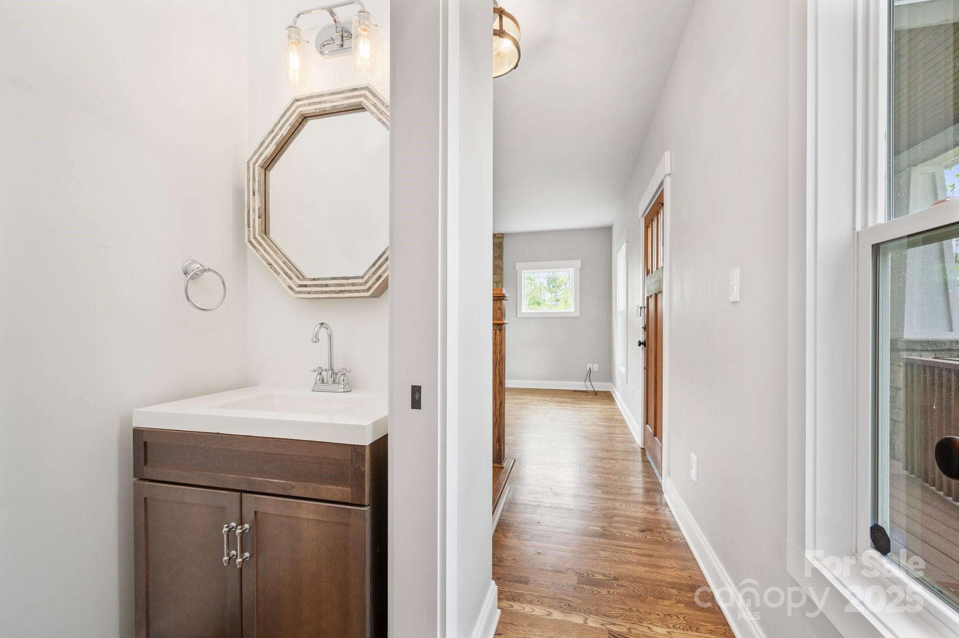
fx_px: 399
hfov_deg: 100.4
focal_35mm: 15
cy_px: 319
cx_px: 480
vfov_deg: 77.2
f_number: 8
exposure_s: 1/10
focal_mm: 15
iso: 200
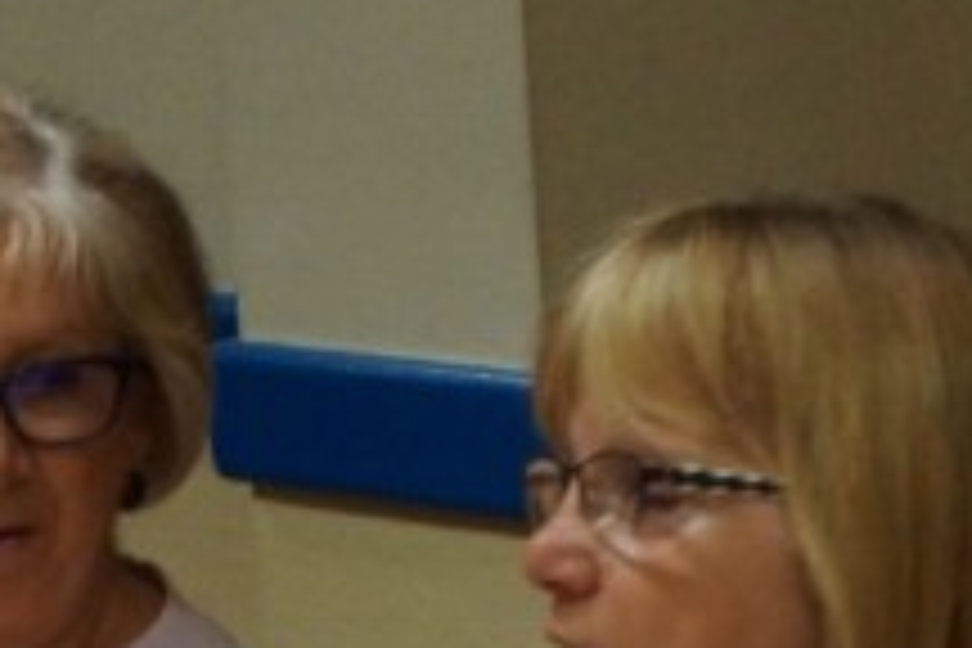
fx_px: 5373
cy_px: 999
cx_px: 634
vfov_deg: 6.8
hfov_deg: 10.3
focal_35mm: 199
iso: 1600
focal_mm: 28
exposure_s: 1/160
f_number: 4.5
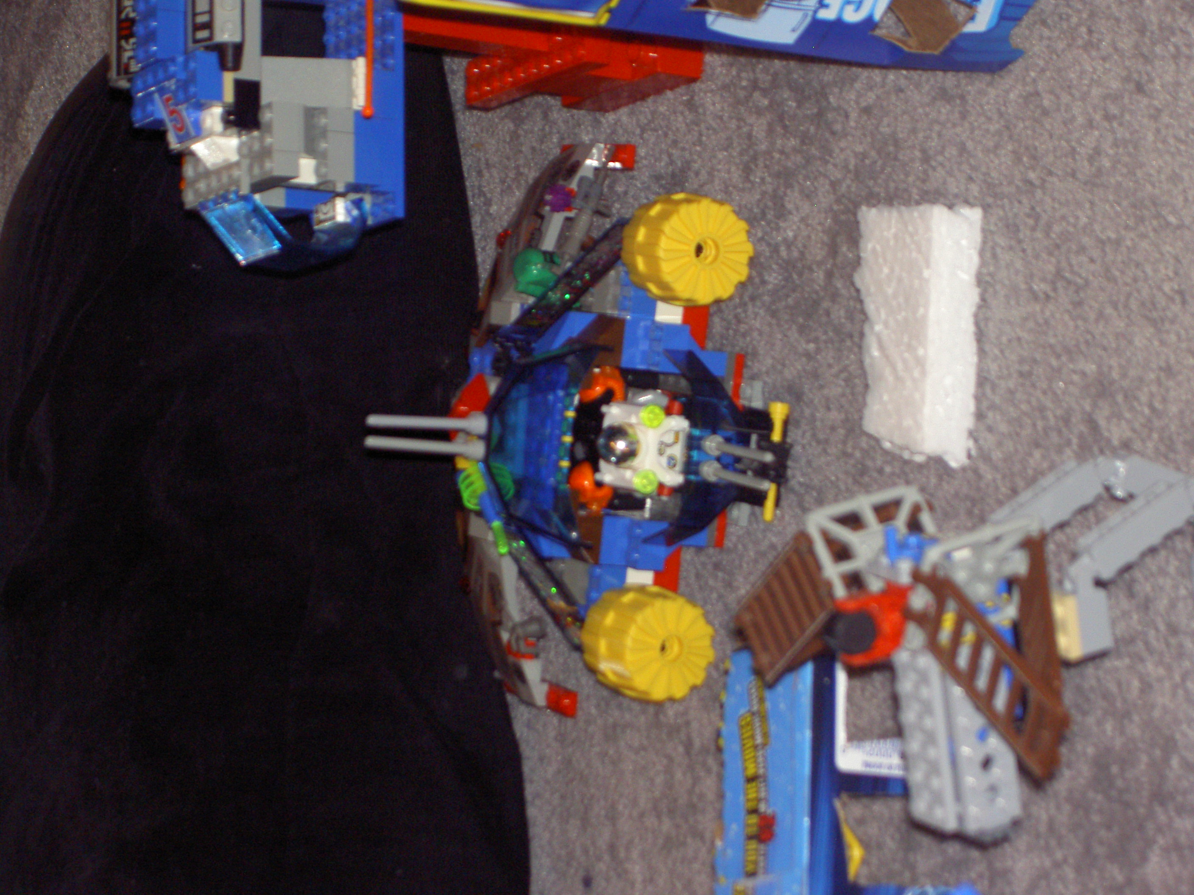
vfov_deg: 12.7
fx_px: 4036
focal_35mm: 117
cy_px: 448
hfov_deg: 16.8
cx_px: 597
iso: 200
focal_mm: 24
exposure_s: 1/13
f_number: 4.9
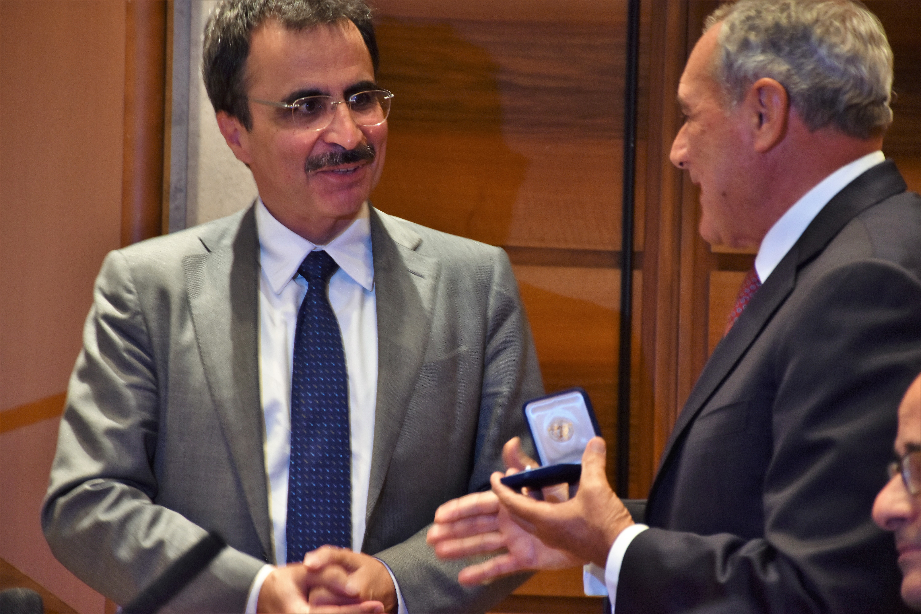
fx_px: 4451
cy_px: 307
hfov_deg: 11.8
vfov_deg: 7.9
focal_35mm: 174
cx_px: 460
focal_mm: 116
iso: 640
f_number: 5.6
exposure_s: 1/20
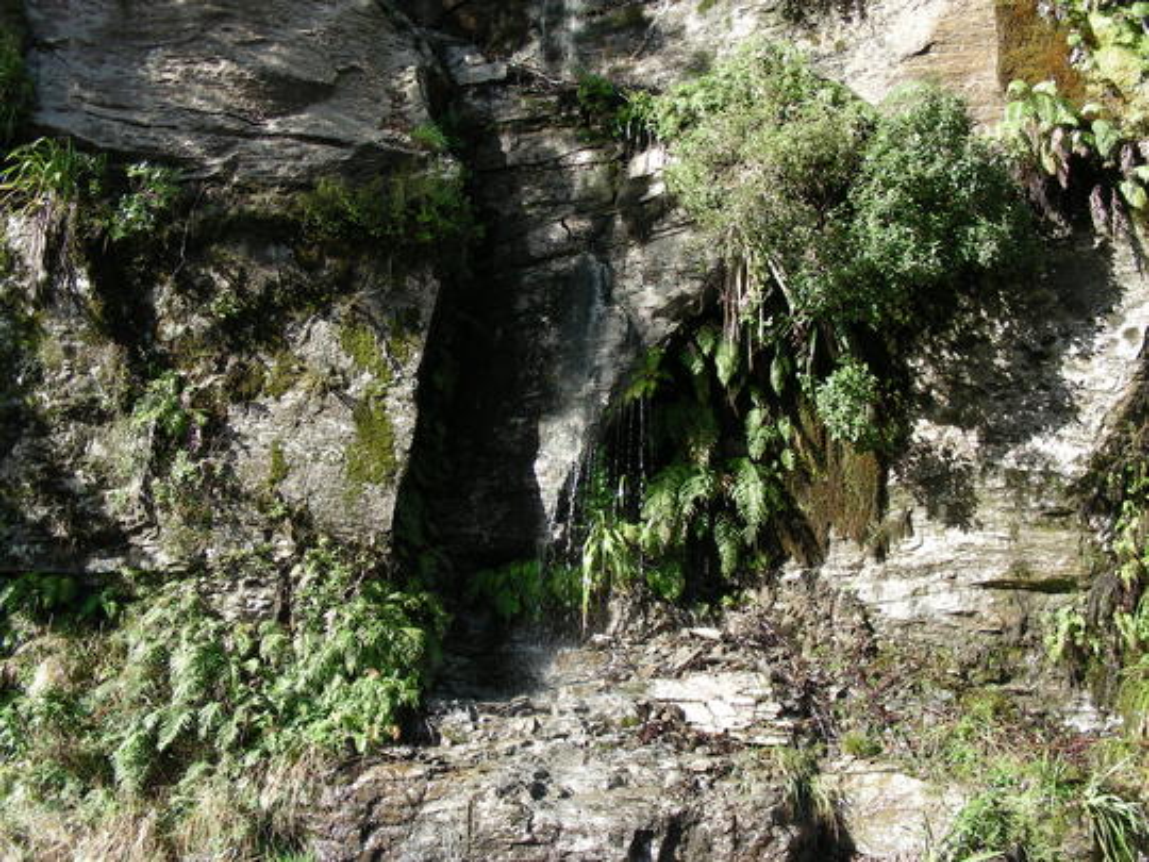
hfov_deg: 49.0
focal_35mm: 38
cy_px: 431
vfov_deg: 37.7
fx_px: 1261
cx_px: 574
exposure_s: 1/106
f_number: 4
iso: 50
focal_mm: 6.3
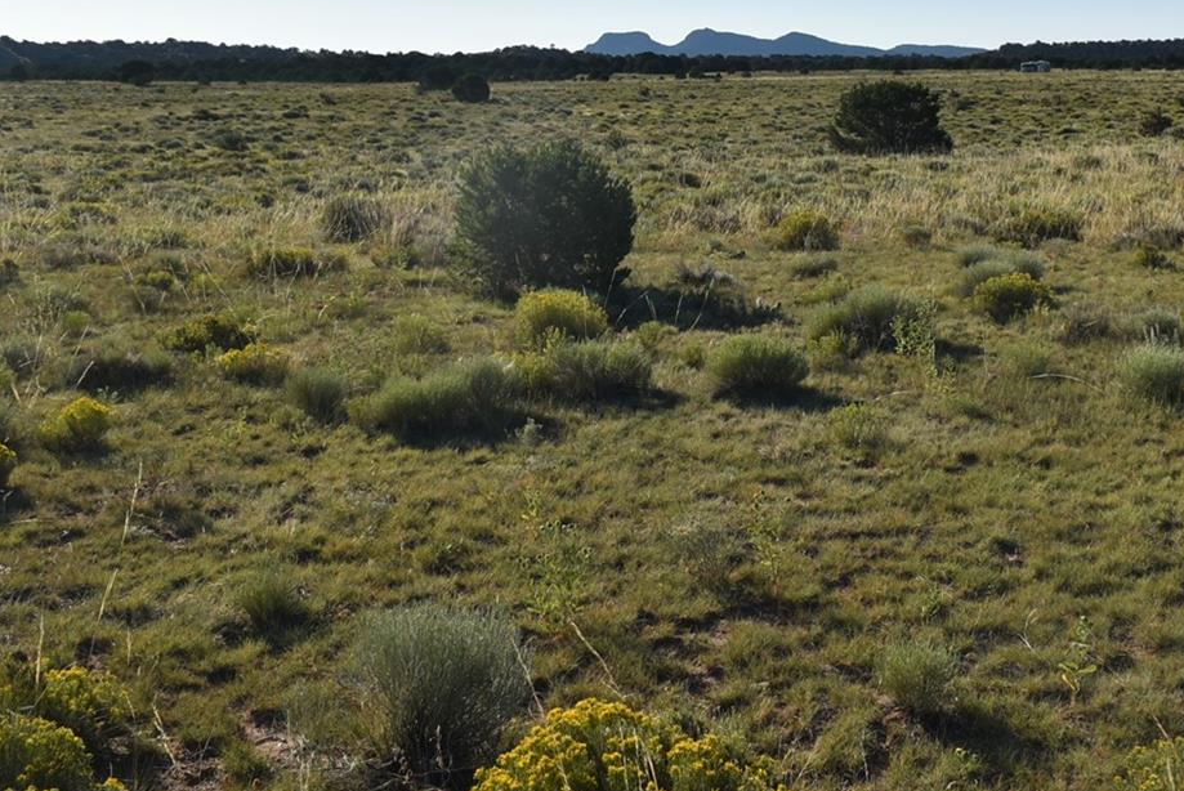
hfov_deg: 36.2
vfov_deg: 24.2
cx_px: 700
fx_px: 1806
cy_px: 118
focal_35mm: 55
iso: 100
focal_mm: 21
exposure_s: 1/320
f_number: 9
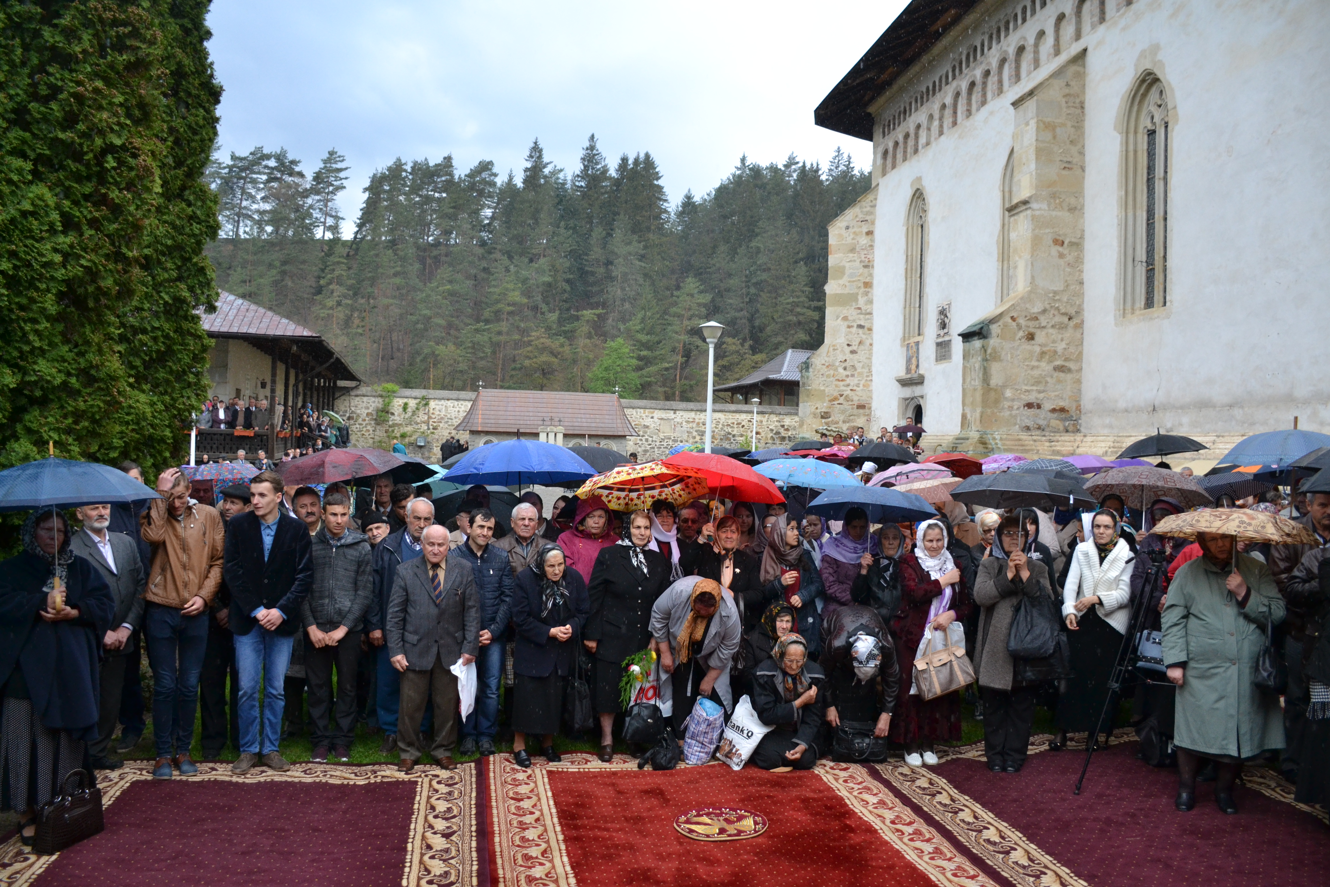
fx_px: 997
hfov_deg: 67.4
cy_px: 444
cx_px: 665
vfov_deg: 47.9
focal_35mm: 27
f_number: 4.5
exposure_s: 1/800
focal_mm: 18
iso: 800
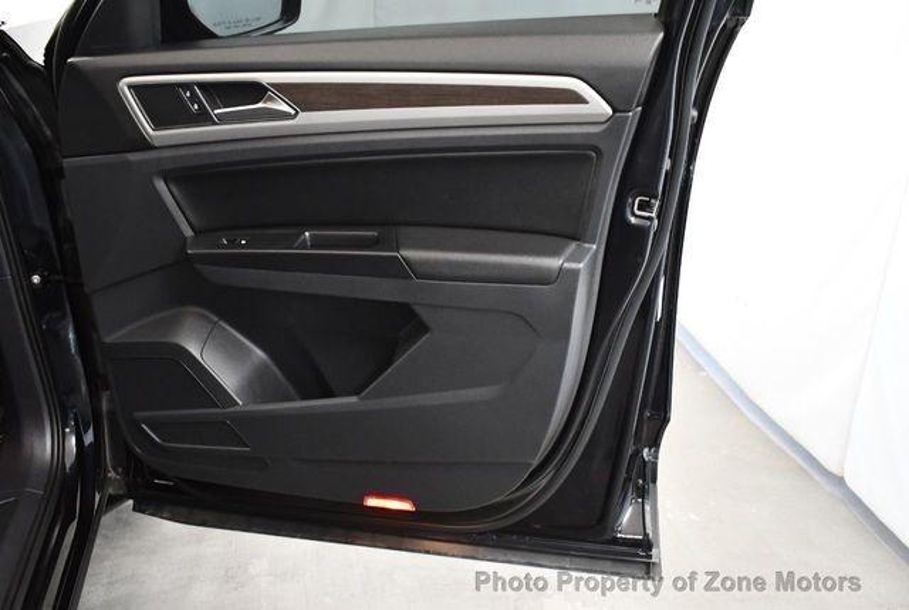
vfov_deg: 37.0
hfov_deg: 53.1
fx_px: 910
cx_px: 454
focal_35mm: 36
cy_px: 305
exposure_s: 1/80
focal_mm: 18
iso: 3200
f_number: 3.5
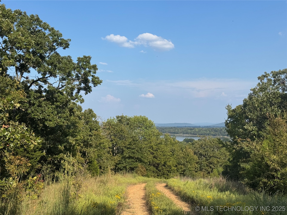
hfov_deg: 39.7
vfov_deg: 30.3
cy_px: 108
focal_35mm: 48
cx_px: 144
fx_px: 398
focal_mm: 6.76
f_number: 1.78
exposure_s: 1/4608
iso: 64
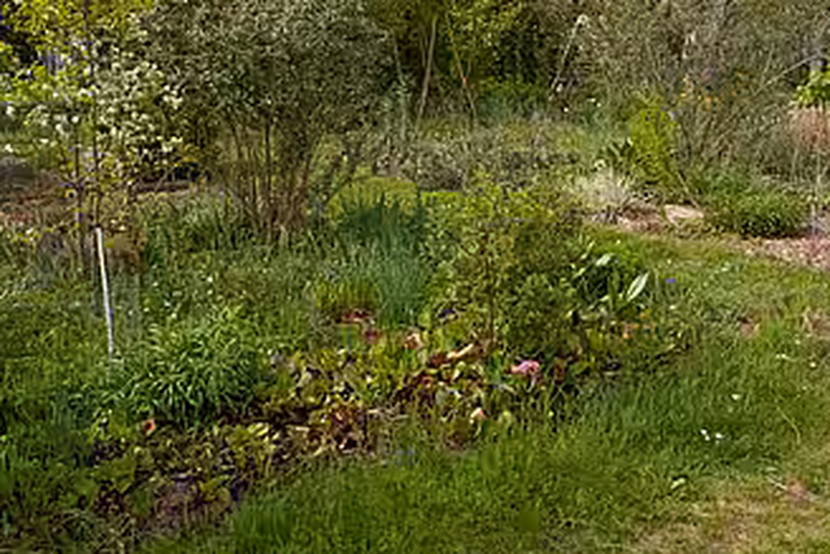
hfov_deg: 51.8
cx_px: 461
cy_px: 202
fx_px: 853
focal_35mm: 37
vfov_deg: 35.7
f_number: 9
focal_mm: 18
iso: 200
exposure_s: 1/200
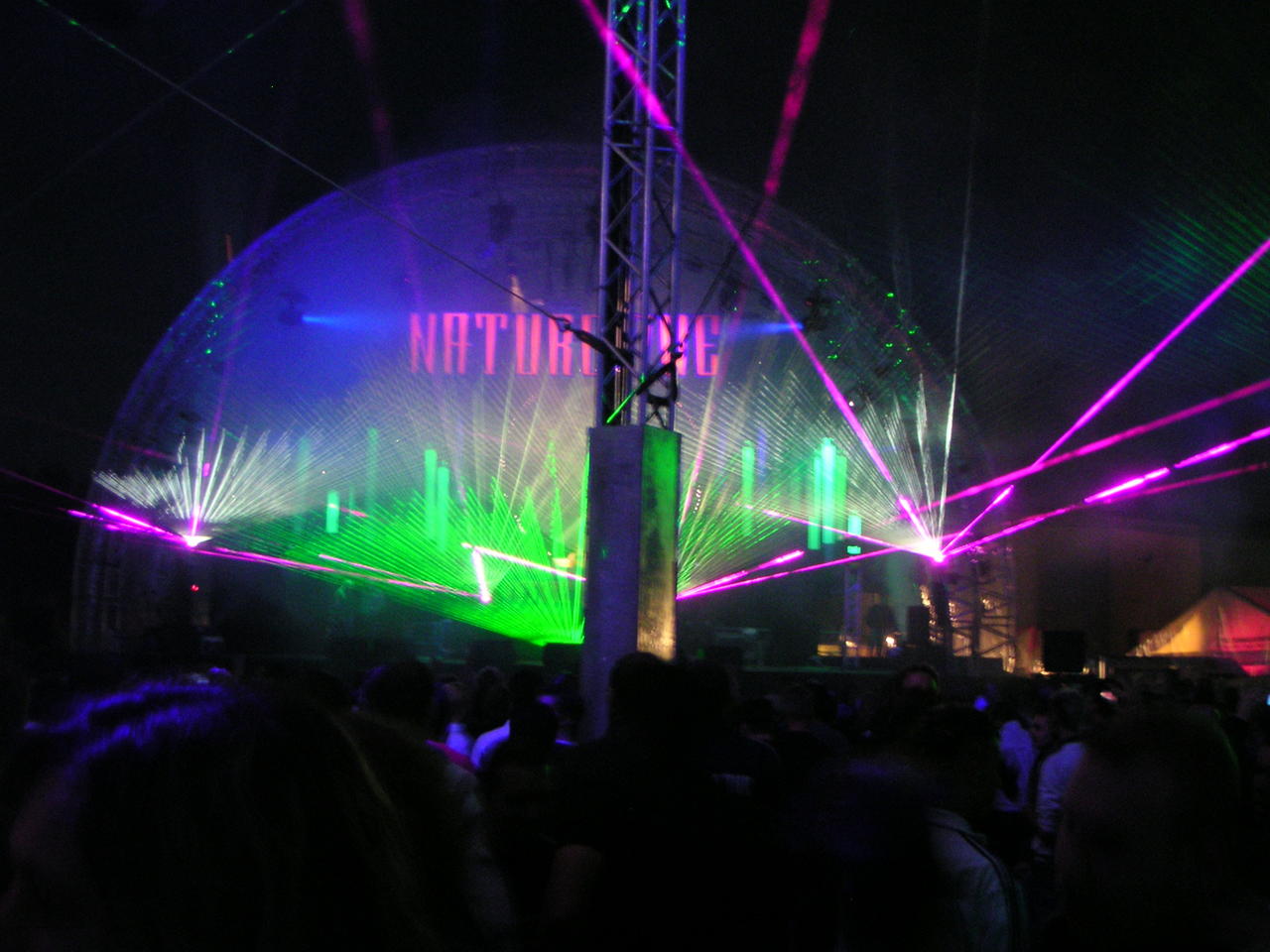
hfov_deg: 49.0
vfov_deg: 37.7
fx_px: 1394
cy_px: 476
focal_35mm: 38
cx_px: 635
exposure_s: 1/6
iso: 200
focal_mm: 6
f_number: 2.8
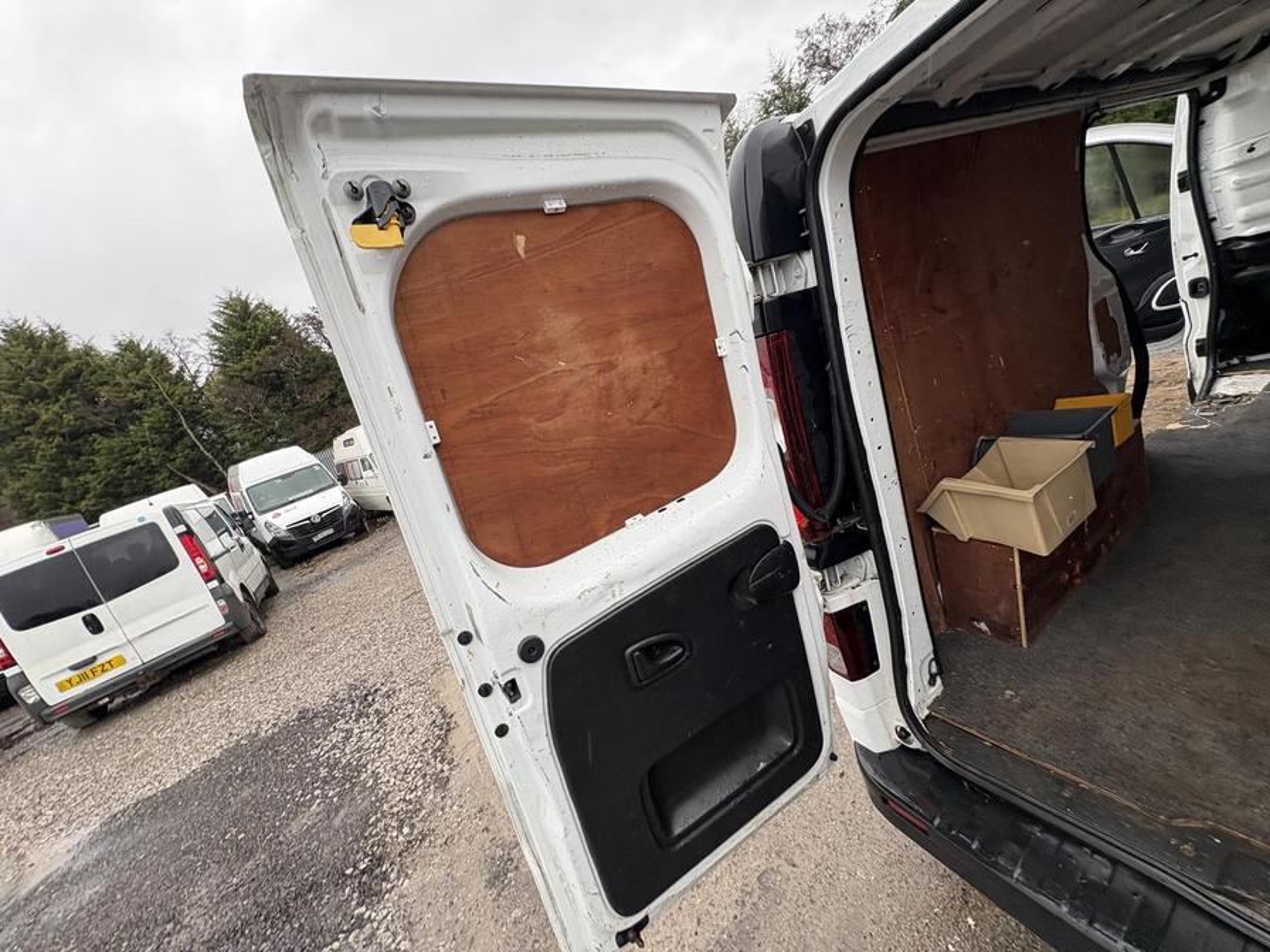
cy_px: 476
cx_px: 635
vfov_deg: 85.7
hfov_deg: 102.1
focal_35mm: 14
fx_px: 514
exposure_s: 1/99
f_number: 2.2
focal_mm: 2.22
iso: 80
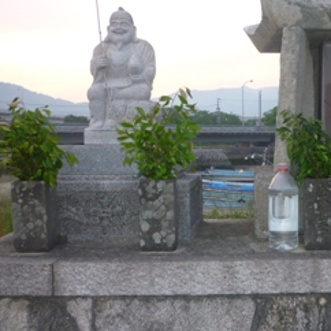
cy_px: 167
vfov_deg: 31.1
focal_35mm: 55
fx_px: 595
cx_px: 271
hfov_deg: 30.2
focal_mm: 5.2
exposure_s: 1/30
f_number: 3.3
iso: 100
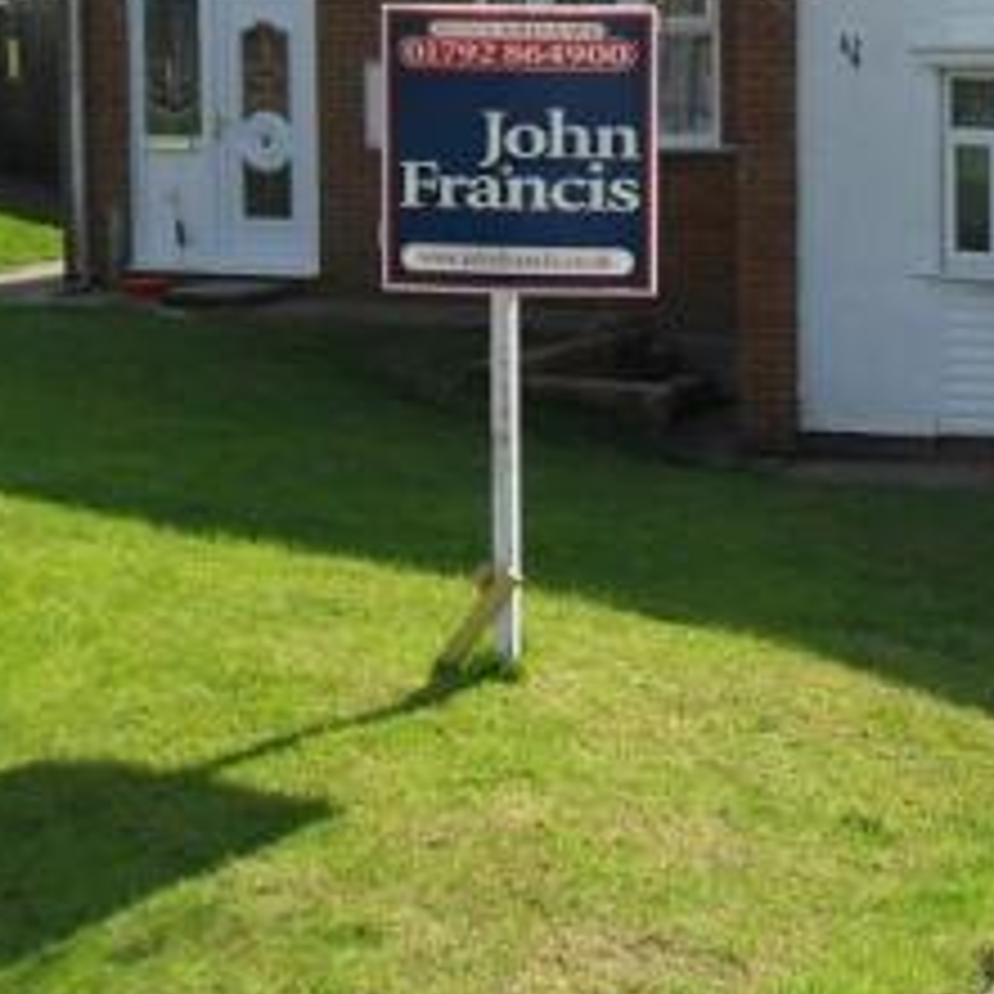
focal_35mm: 63
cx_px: 1208
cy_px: 160
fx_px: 2047
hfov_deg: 24.6
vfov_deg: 26.6
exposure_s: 1/750
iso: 100
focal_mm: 4.9
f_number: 3.5
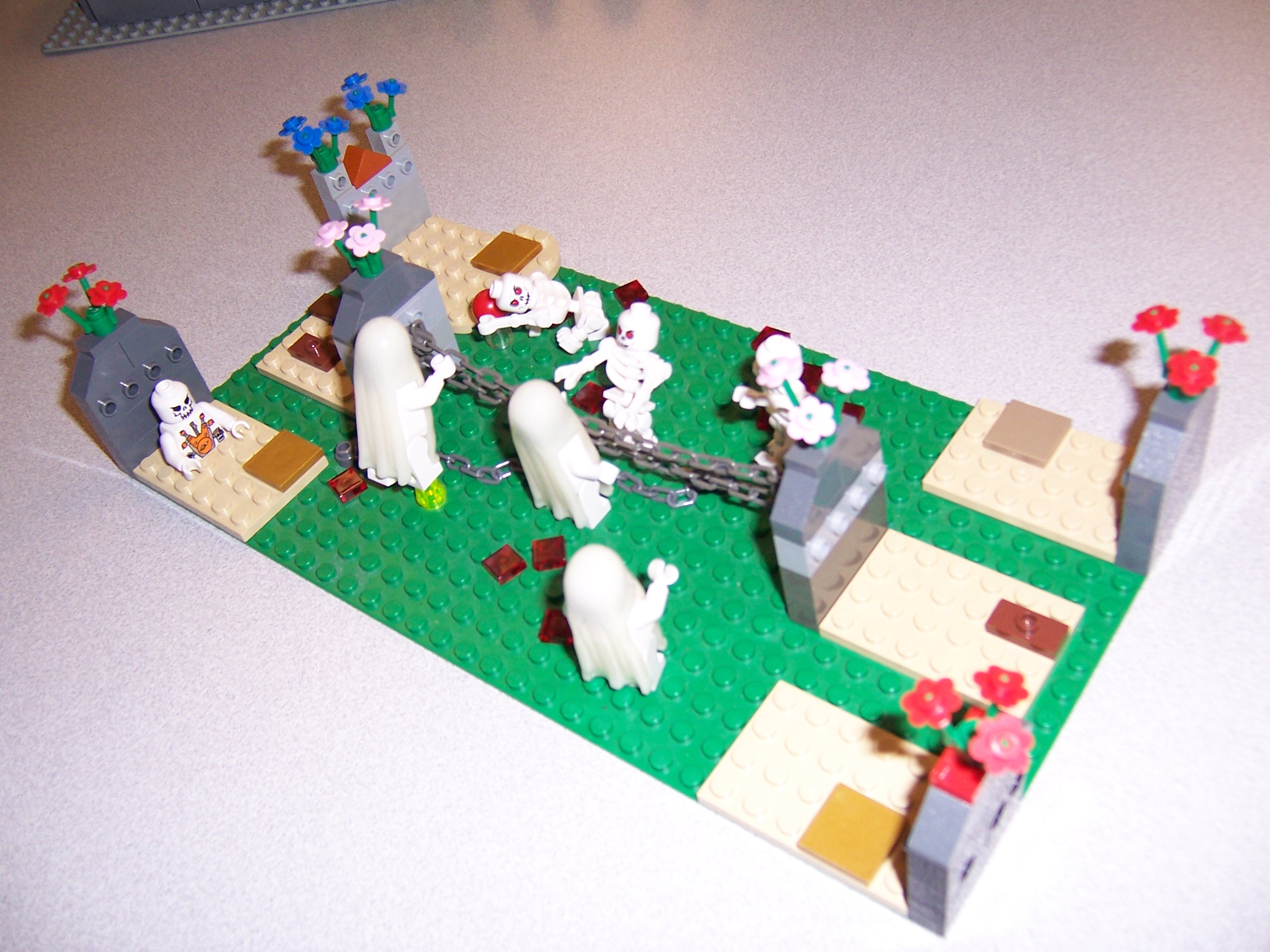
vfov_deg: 42.9
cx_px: 635
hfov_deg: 55.4
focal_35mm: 33
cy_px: 476
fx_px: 1211
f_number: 2.8
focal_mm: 5.5
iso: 140
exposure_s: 1/60
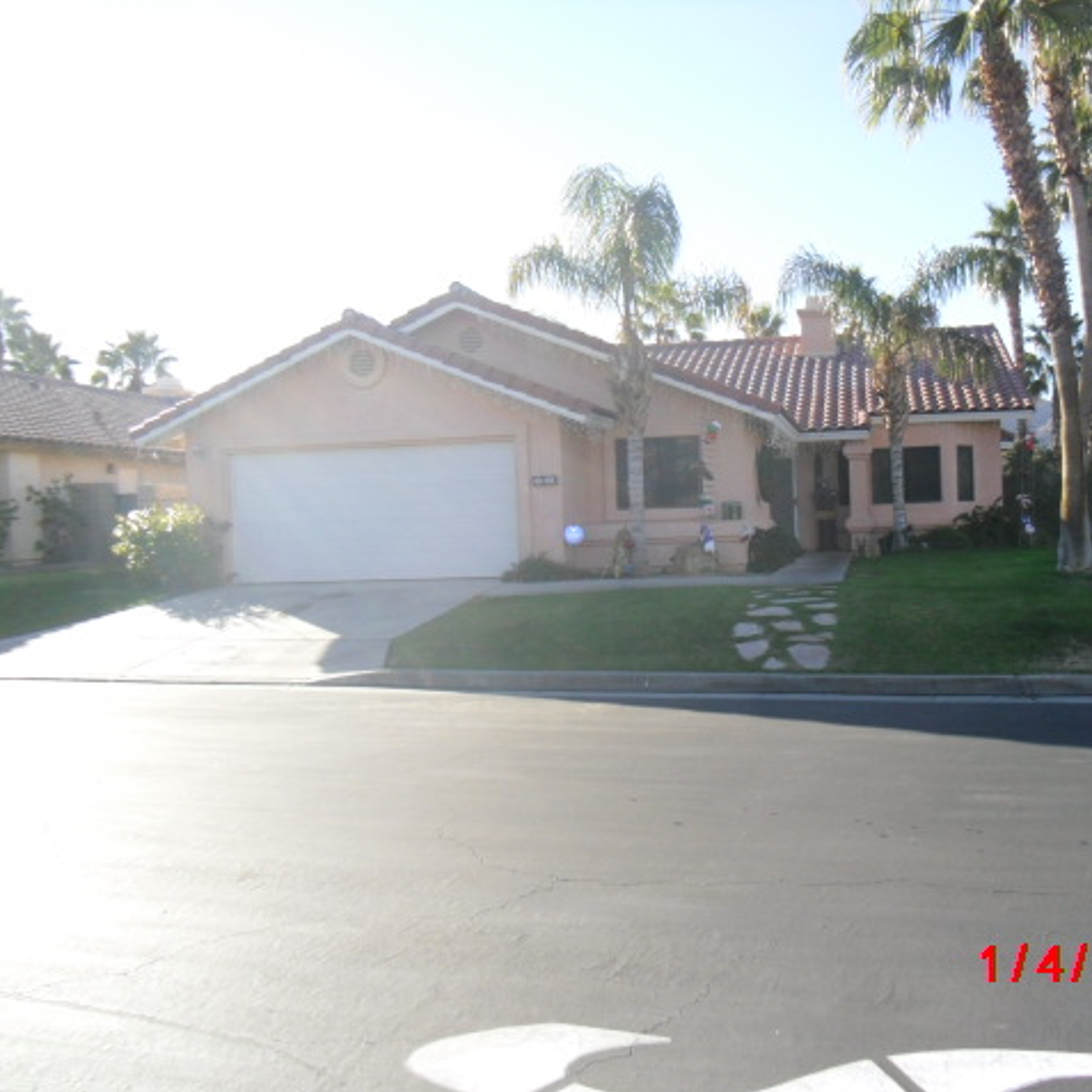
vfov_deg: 51.1
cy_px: 547
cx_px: 728
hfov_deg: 50.2
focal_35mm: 32
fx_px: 1142
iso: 200
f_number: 3.2
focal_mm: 4.9
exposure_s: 1/800
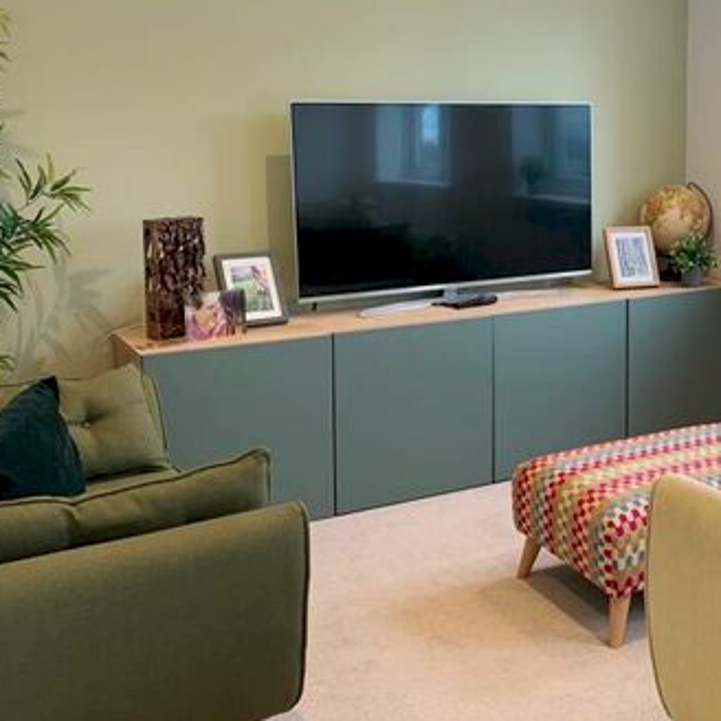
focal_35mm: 49
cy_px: 269
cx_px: 666
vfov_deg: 34.5
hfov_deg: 32.7
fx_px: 1155
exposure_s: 1/100
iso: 50
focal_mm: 4.25
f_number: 1.8
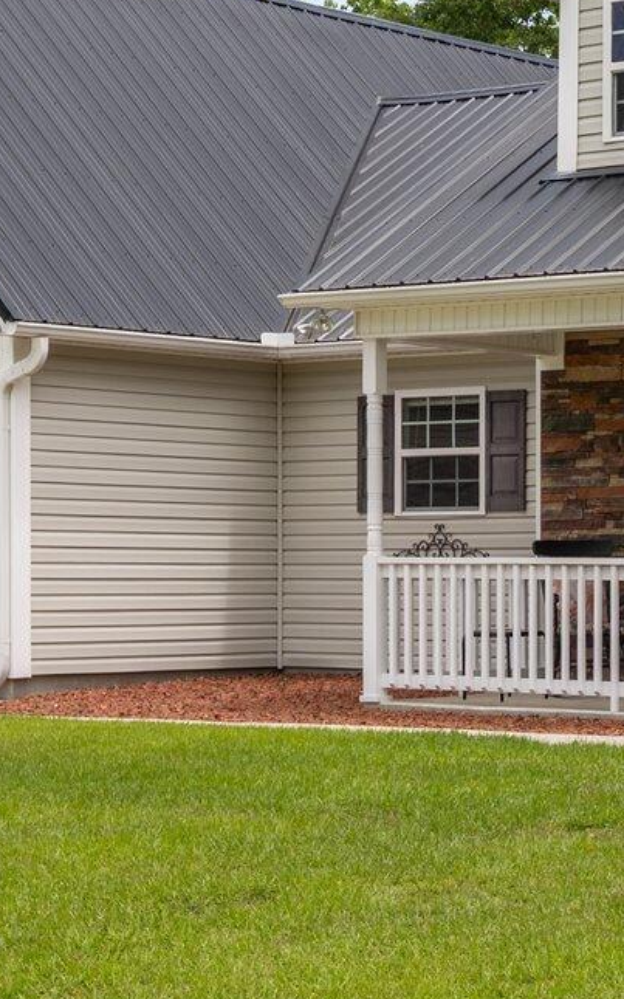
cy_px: 267
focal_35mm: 97
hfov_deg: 13.0
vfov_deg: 21.3
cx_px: 801
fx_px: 2640
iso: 64
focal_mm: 30
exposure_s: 1/320
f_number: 7.1
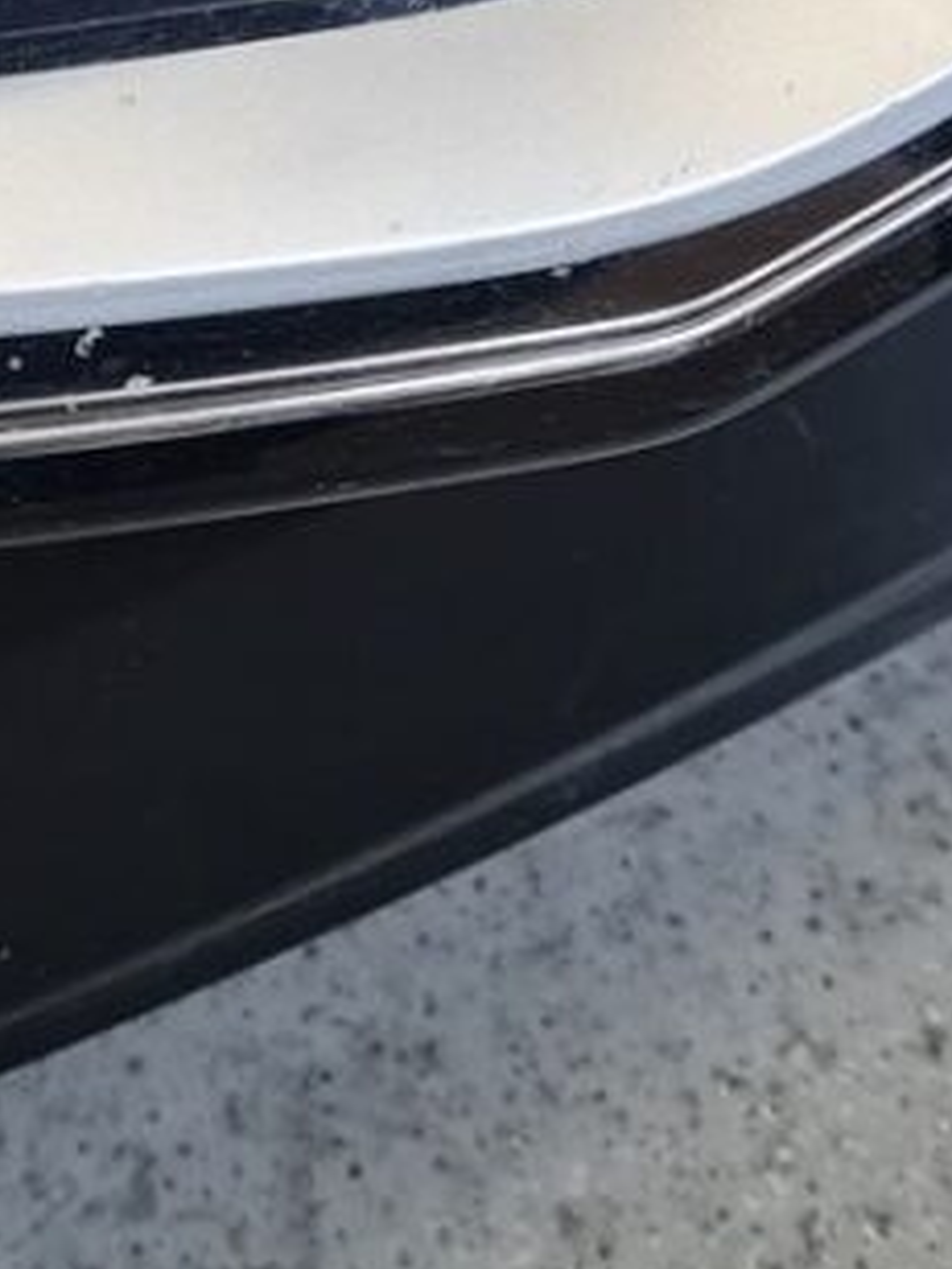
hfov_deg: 12.4
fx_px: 4327
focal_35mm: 118
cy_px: -564
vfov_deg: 15.5
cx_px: -37
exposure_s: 1/100
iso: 80
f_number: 1.8
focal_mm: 5.4
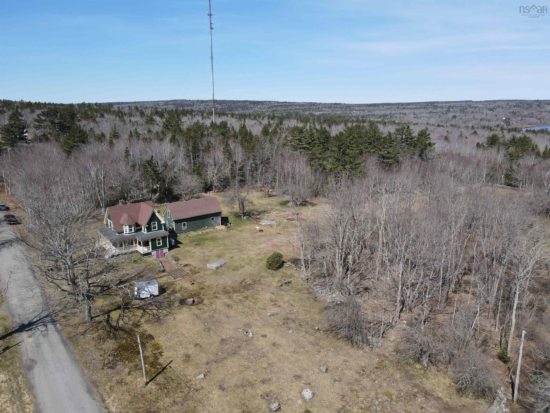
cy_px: 206
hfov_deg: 71.6
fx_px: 381
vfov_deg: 56.8
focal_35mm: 24
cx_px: 275
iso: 100
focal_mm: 4.5
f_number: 2.8
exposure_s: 1/640
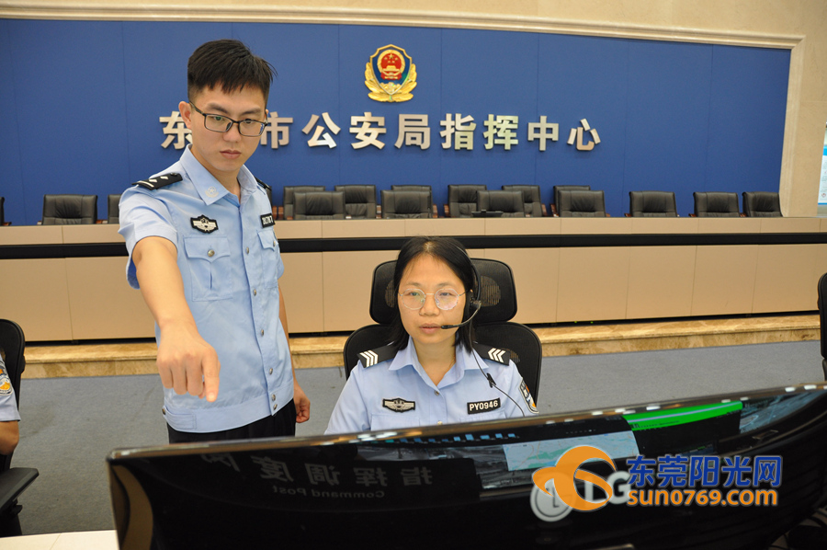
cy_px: 275
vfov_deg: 47.8
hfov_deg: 67.4
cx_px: 414
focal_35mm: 27
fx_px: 620
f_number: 4
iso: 560
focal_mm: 18
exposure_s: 1/15
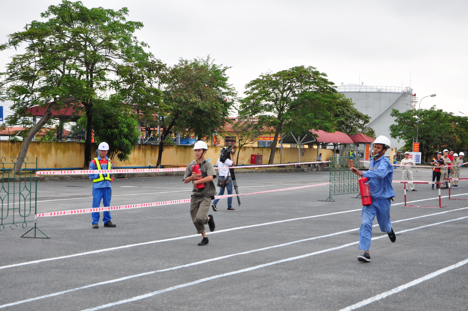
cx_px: 234
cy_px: 156
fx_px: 876
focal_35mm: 68
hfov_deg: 29.9
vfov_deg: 20.1
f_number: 7.1
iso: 400
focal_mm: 45
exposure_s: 1/250
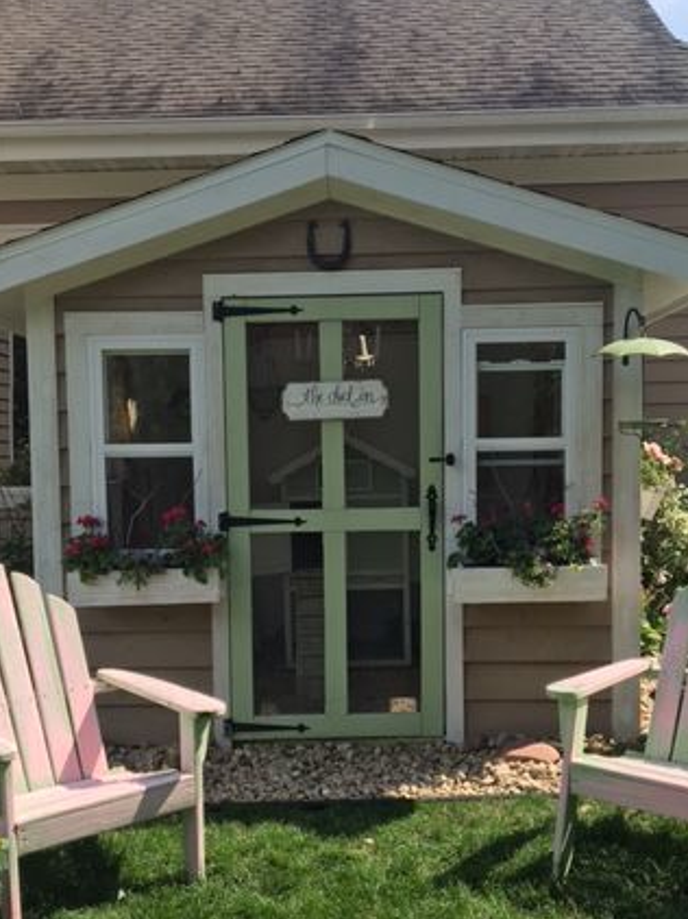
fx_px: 1167
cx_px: 342
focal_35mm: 44
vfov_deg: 42.8
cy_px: 538
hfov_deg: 32.8
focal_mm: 4.15
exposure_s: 1/1099
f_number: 2.2
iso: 25
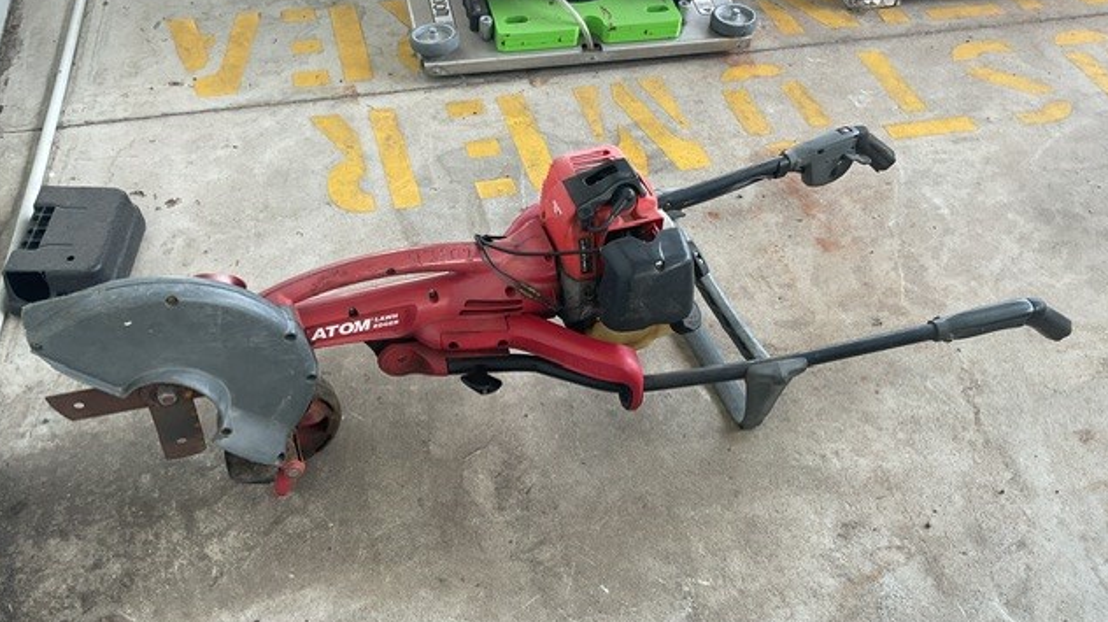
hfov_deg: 61.0
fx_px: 940
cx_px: 552
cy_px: 366
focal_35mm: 32
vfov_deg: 36.5
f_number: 1.8
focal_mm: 3
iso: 32
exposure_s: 1/120
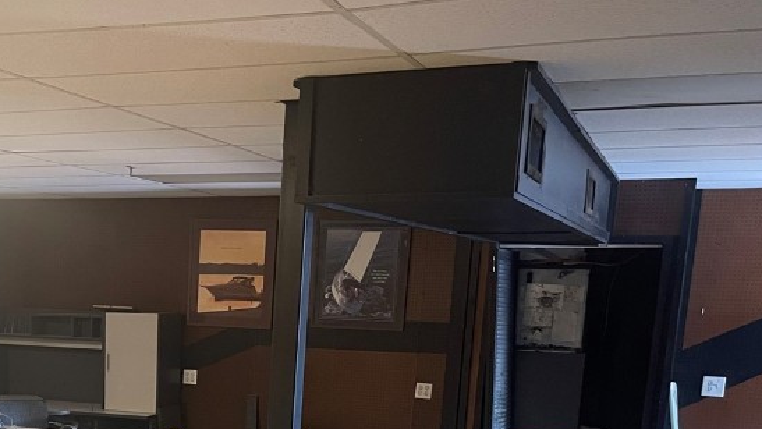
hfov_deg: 38.9
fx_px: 1031
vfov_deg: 21.9
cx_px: 143
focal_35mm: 51
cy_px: 503
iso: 320
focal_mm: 5.1
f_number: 1.6
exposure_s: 1/60
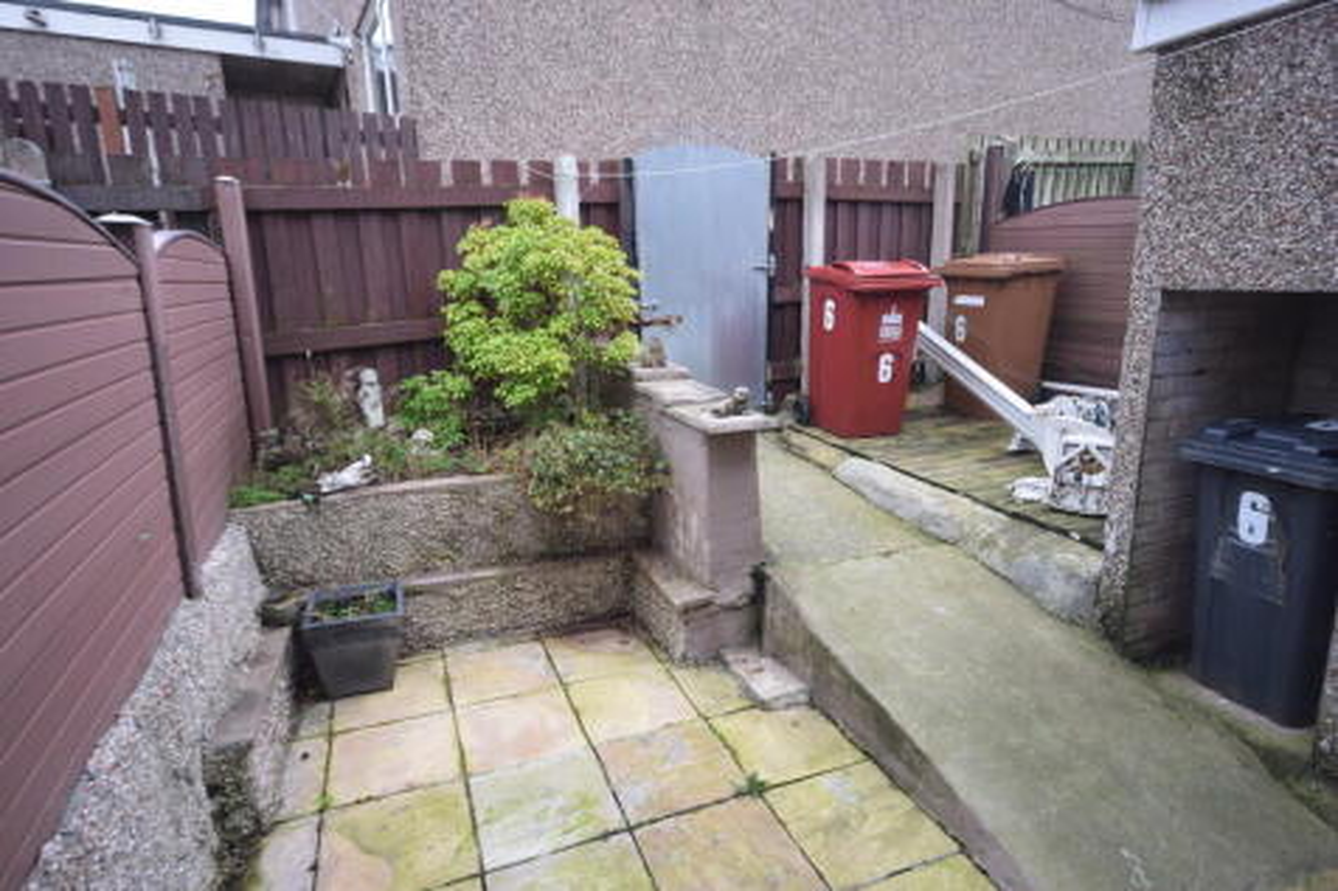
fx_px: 780
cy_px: 446
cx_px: 669
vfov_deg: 59.5
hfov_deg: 81.2
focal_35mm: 21
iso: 400
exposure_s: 1/100
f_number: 4.8
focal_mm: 14
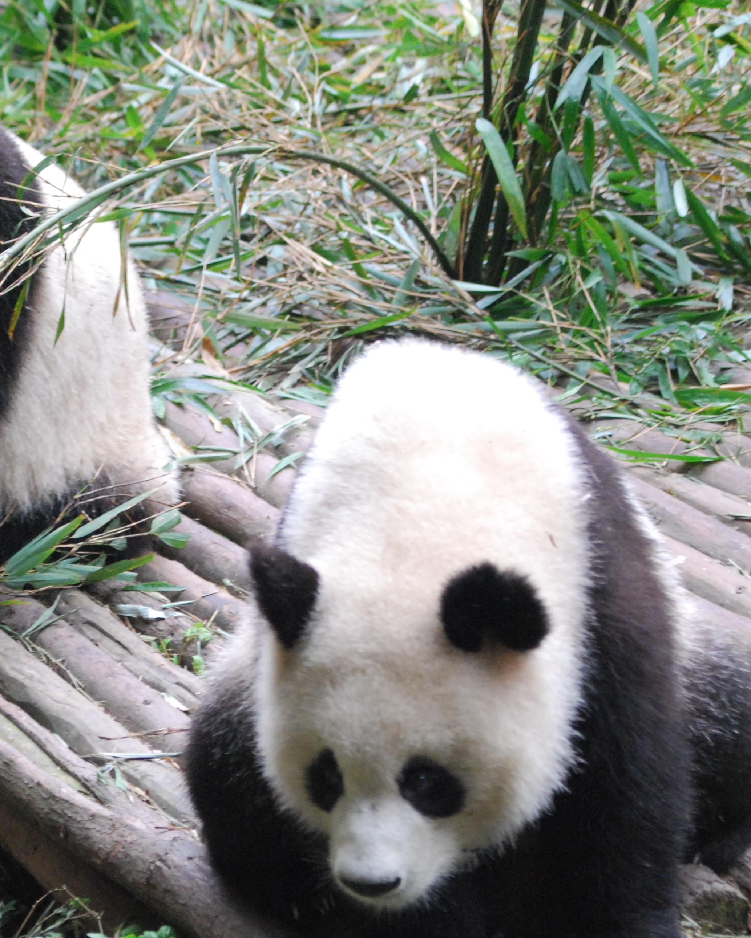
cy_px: 469
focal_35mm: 169
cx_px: 54
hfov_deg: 9.1
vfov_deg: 11.4
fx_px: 4696
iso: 1600
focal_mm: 80
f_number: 4.5
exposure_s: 1/80
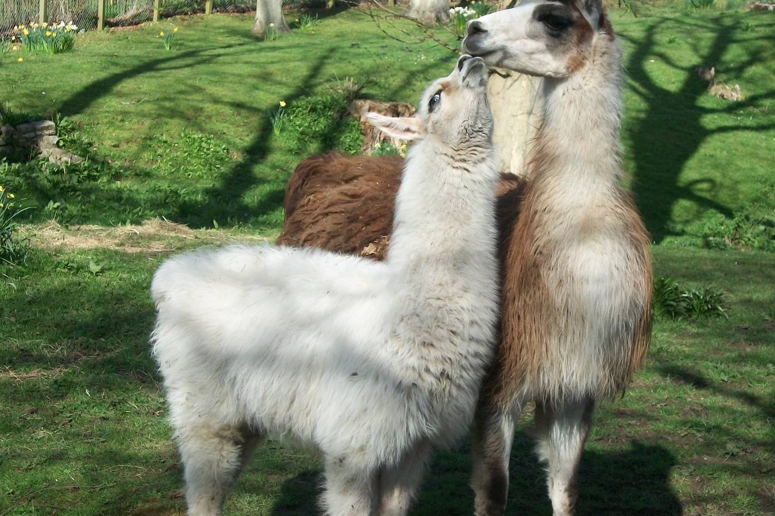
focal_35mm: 77
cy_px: 258
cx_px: 410
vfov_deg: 17.7
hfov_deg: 26.3
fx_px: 1657
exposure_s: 1/500
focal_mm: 11
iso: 92
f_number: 4.1
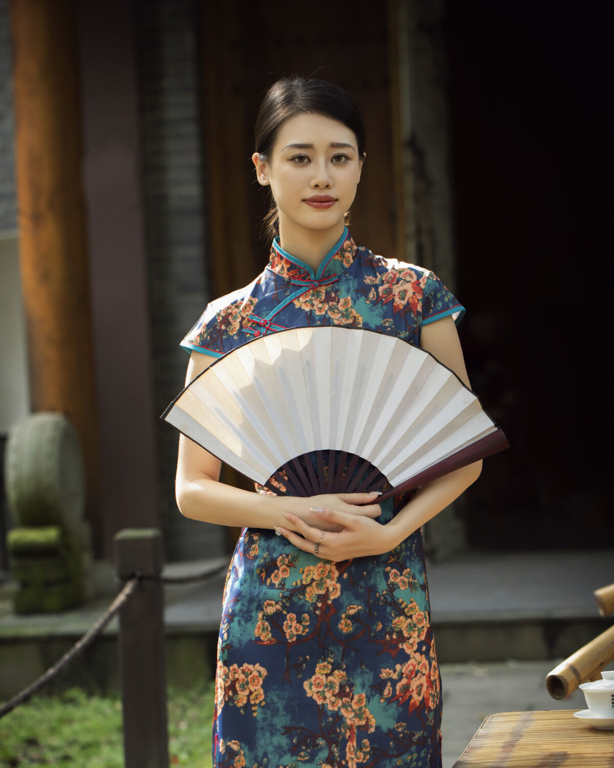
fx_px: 2543
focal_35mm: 112
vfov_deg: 17.1
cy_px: 457
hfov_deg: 13.8
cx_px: 307
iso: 500
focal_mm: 100
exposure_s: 1/160
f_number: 4
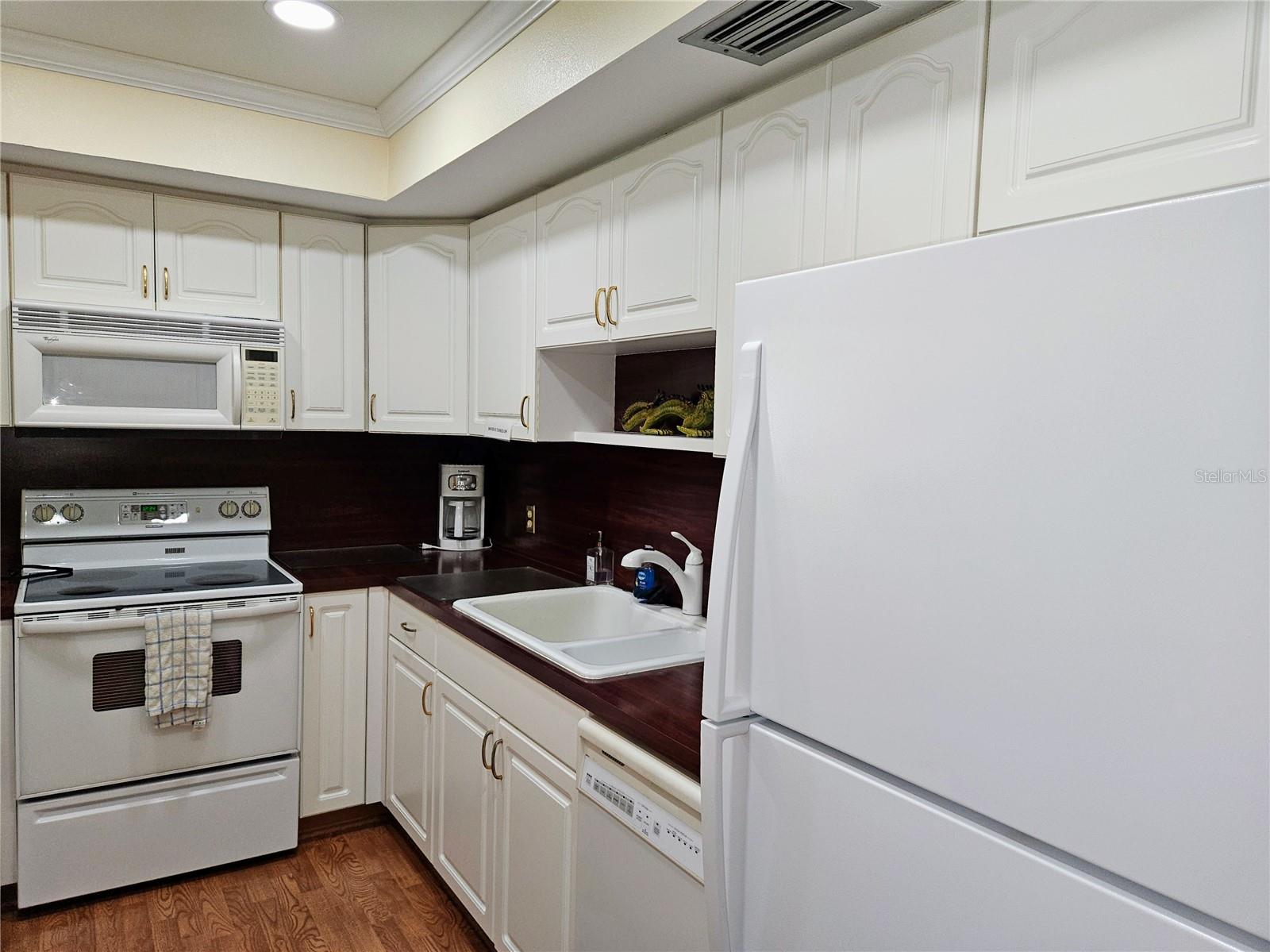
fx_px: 844
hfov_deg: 73.9
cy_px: 476
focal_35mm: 23
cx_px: 635
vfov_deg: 58.9
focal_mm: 5.4
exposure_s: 1/60
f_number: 1.8
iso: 64
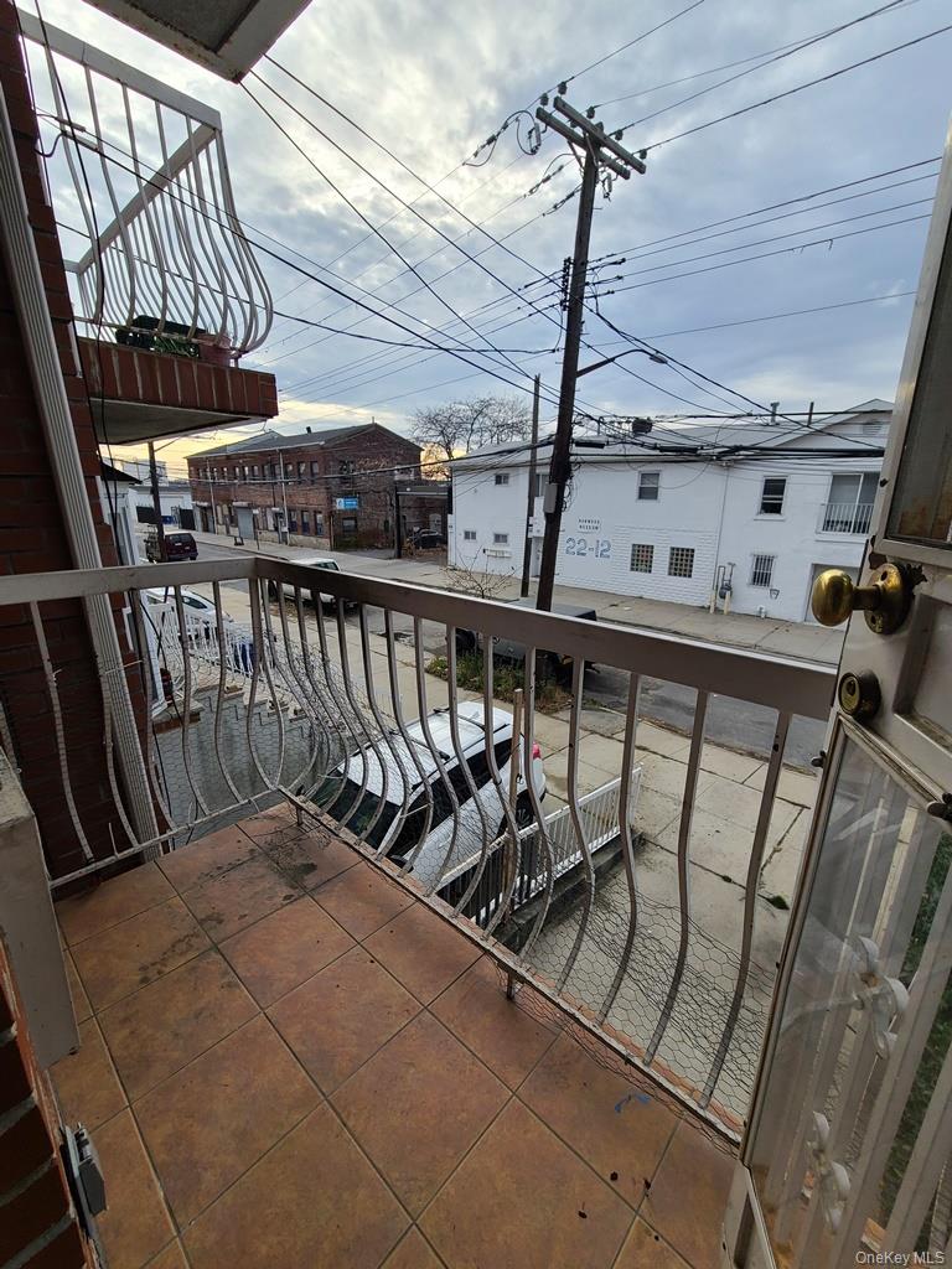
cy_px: 634
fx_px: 477
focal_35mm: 13
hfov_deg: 89.9
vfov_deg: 106.2
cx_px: 476
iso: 50
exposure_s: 1/612
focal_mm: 2.2
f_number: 2.2
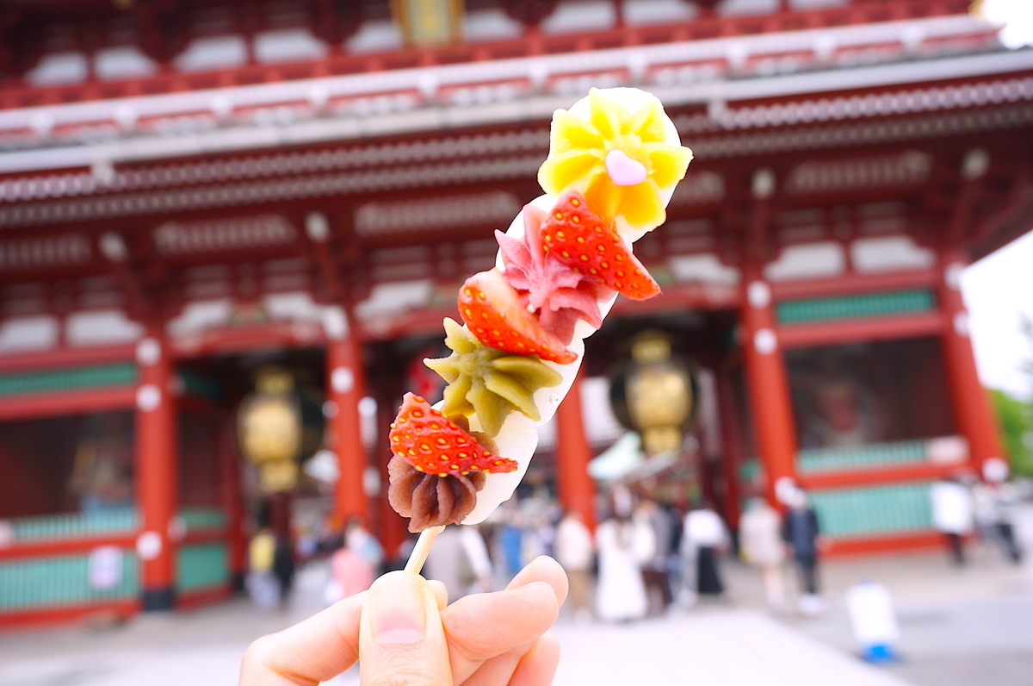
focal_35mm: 30
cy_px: 343
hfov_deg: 62.0
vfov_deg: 43.5
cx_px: 516
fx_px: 859
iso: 100
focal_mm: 20
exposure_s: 1/125
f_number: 5.6
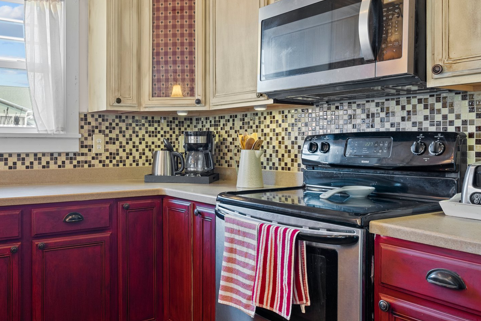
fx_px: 441
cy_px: 141
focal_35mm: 33
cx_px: 180
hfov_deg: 56.5
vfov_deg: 39.9
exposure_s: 1/1.25
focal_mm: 23
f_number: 8
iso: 400
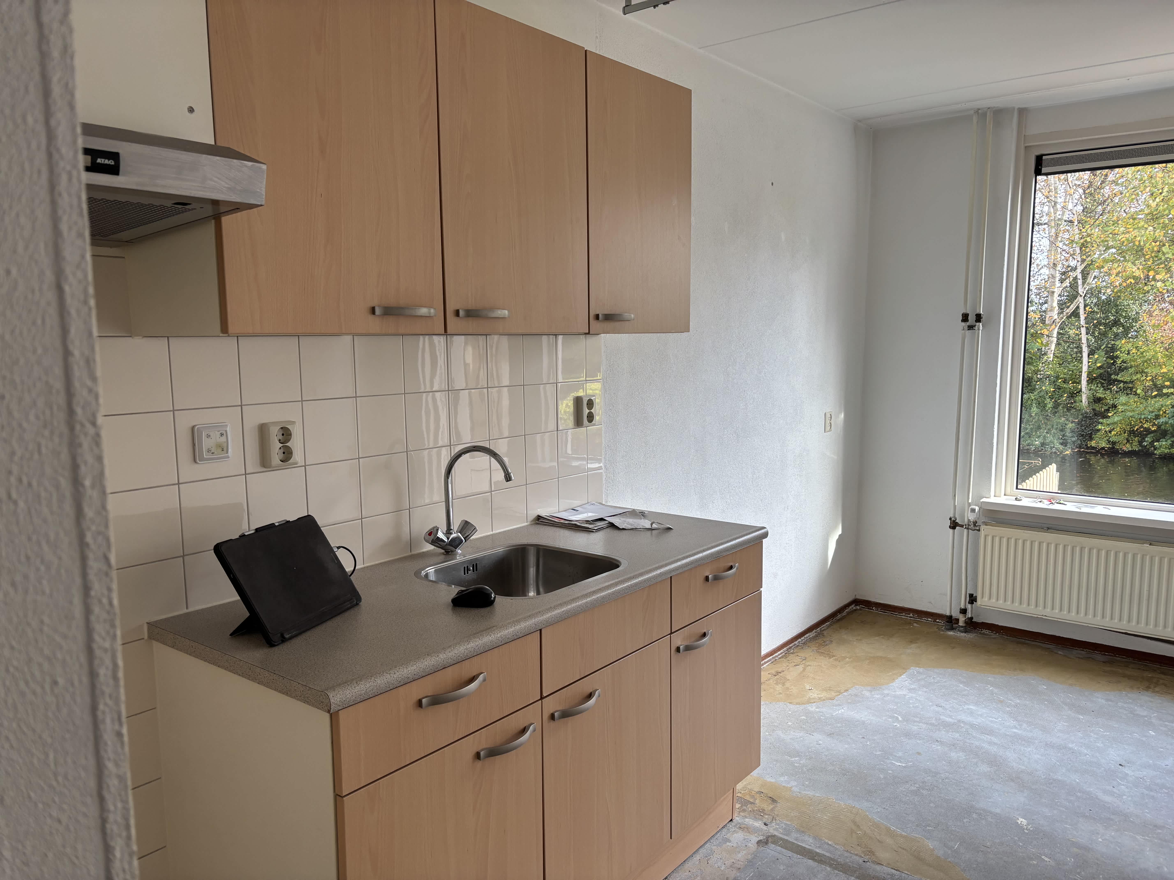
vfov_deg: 53.1
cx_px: 587
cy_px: 440
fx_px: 882
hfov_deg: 67.3
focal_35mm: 26
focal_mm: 6
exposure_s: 1/121
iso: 80
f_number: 1.6
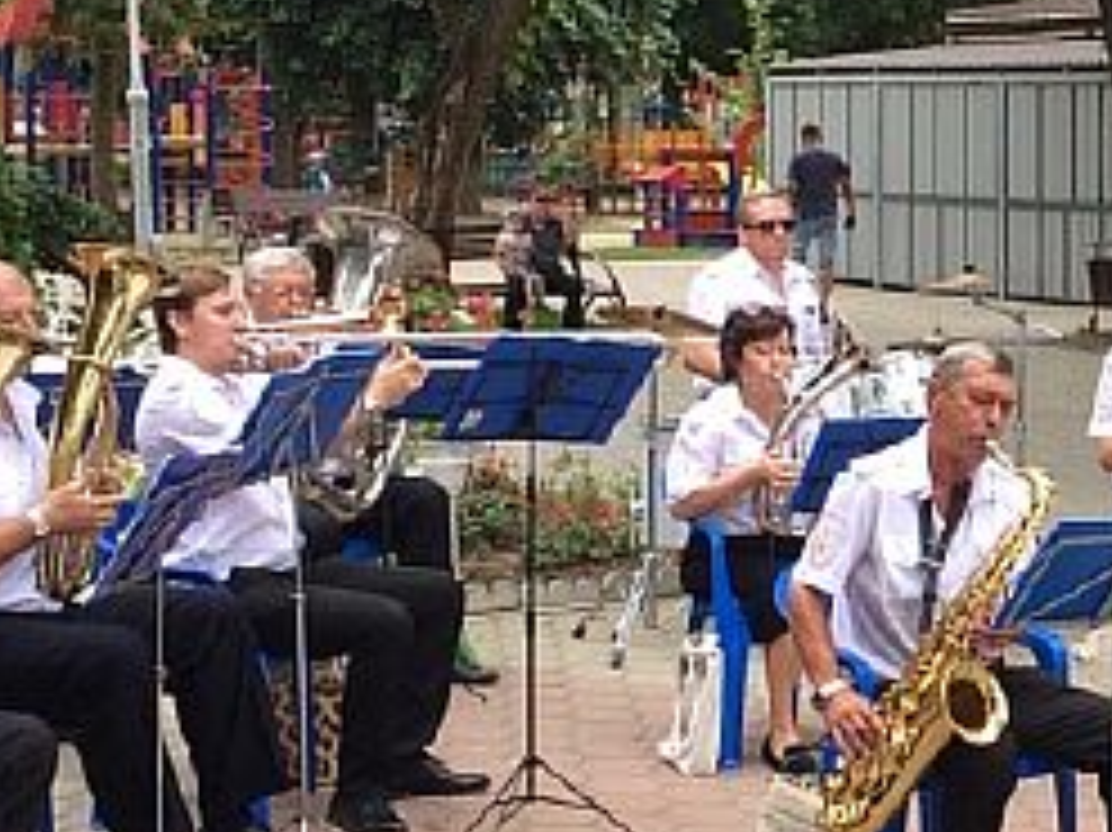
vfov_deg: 15.7
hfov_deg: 20.0
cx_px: 1207
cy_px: 342
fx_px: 3018
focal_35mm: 94
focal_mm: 4.15
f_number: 2.2
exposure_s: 1/100
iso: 40
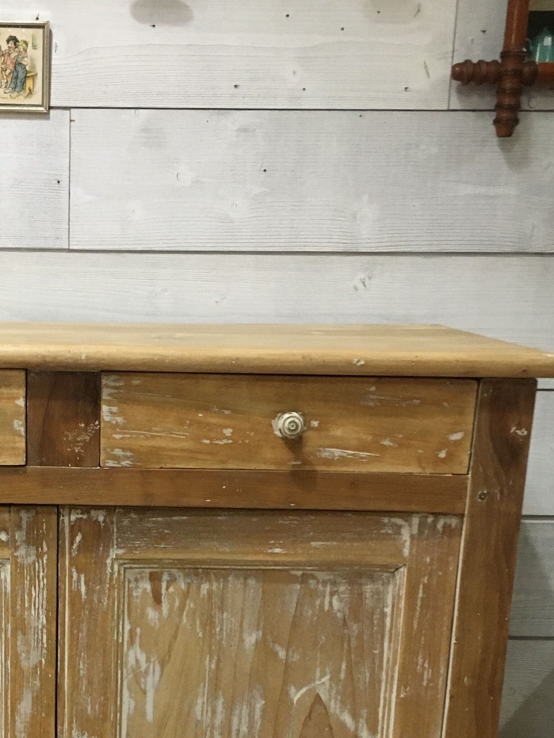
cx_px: 66
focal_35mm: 57
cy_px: 653
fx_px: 1216
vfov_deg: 32.2
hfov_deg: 25.0
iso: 200
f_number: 2.2
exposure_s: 1/33
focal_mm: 4.15
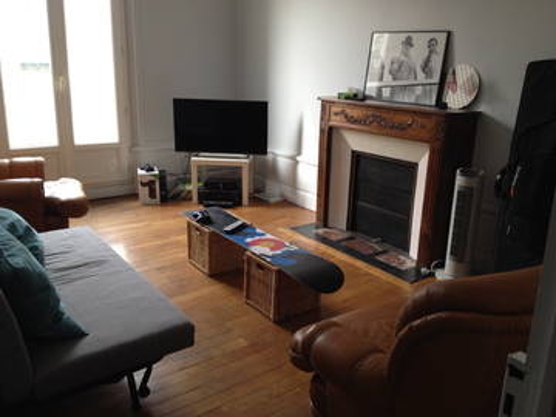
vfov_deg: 40.7
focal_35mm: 35
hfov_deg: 52.6
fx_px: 562
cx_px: 278
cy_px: 208
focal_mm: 4.28
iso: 64
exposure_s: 1/20
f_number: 2.4
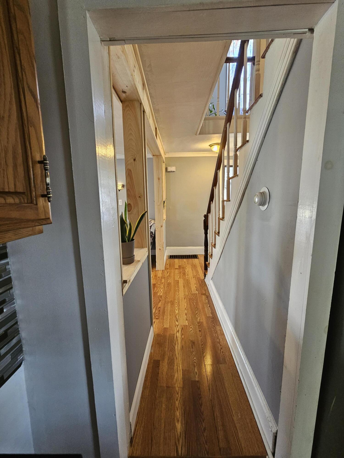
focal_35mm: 13
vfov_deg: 106.2
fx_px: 172
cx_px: 172
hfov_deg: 89.9
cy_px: 229
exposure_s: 1/30
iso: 320
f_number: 2.2
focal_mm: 2.2
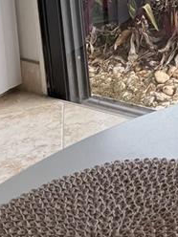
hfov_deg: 11.1
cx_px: 405
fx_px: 795
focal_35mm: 116
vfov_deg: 15.0
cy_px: -176
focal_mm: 6.76
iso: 100
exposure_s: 1/888
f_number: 1.78
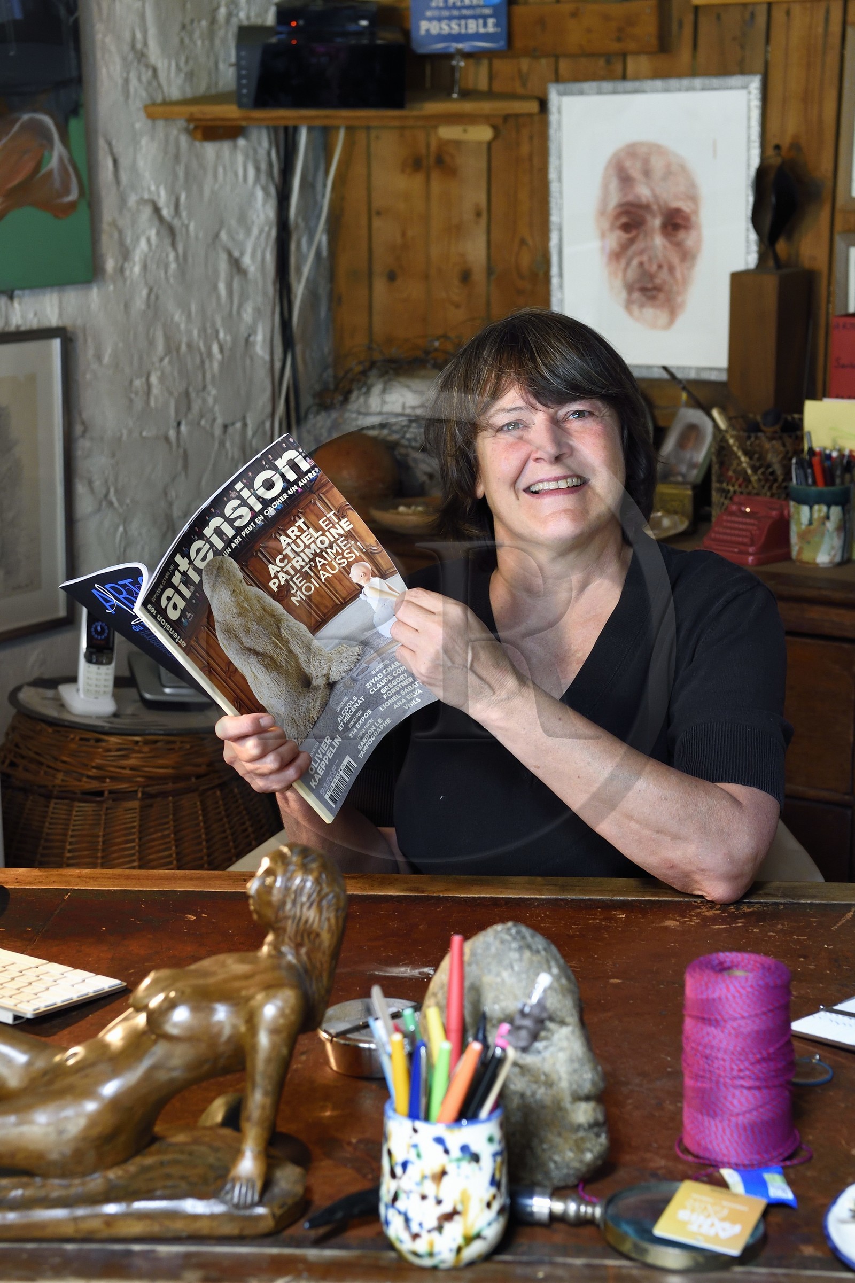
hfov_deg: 21.9
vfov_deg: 32.4
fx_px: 2209
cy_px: 642
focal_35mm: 62
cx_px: 428
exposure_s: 1/20
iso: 1600
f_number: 6.3
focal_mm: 62
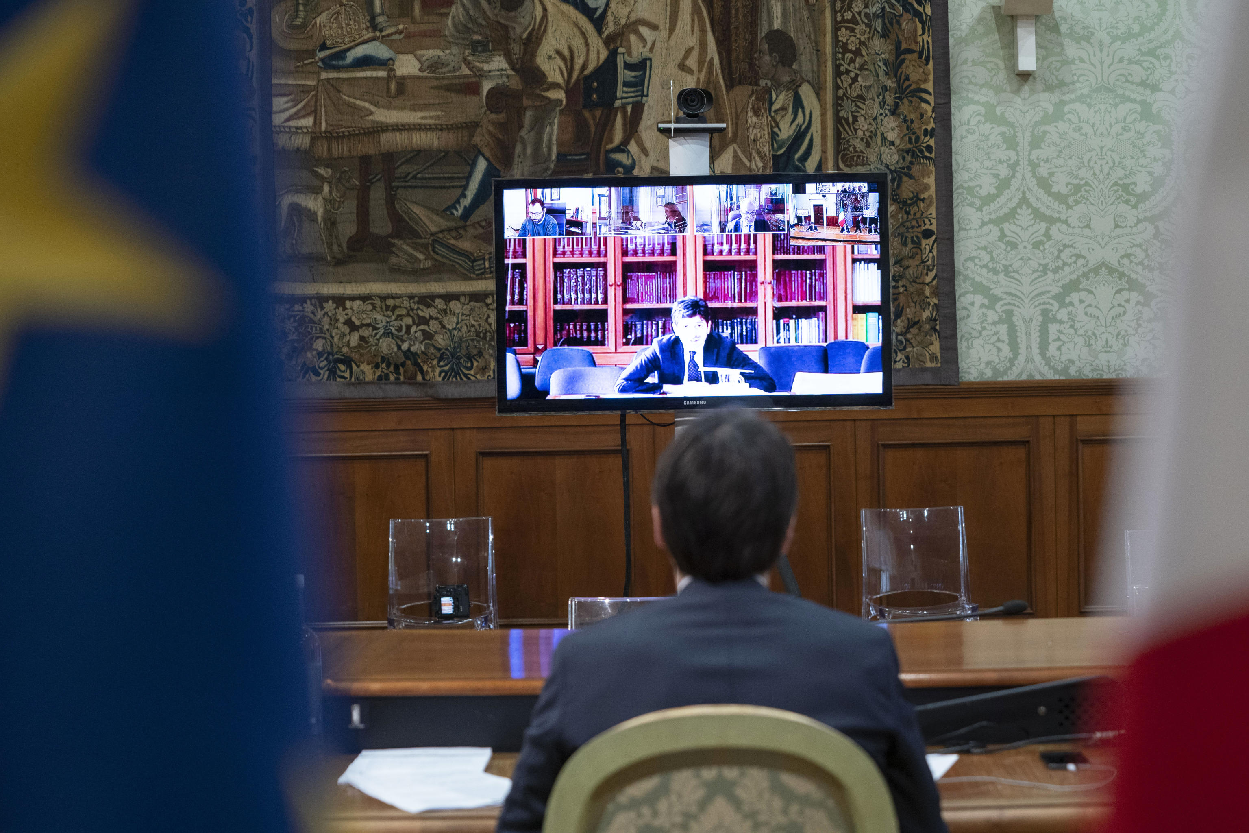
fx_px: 2428
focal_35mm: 70
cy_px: 416
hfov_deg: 28.8
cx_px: 624
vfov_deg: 19.5
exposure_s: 1/250
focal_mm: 70
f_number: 4.5
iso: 2500
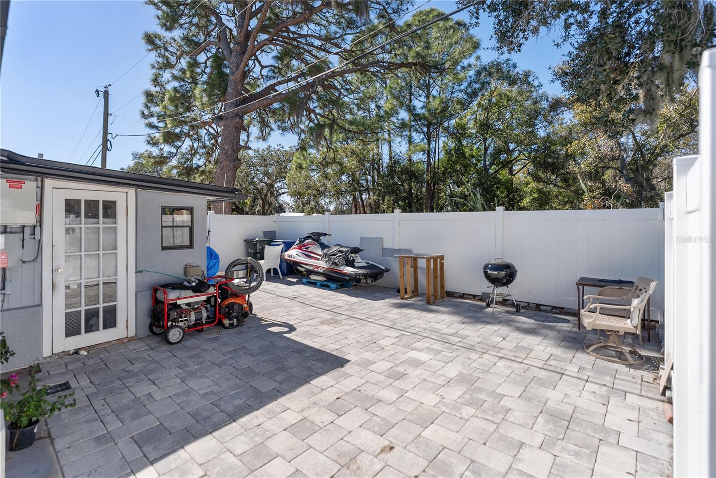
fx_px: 318
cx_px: 358
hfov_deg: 96.7
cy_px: 239
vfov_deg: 73.8
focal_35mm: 16
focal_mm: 16
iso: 80
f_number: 2.8
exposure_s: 1/2000
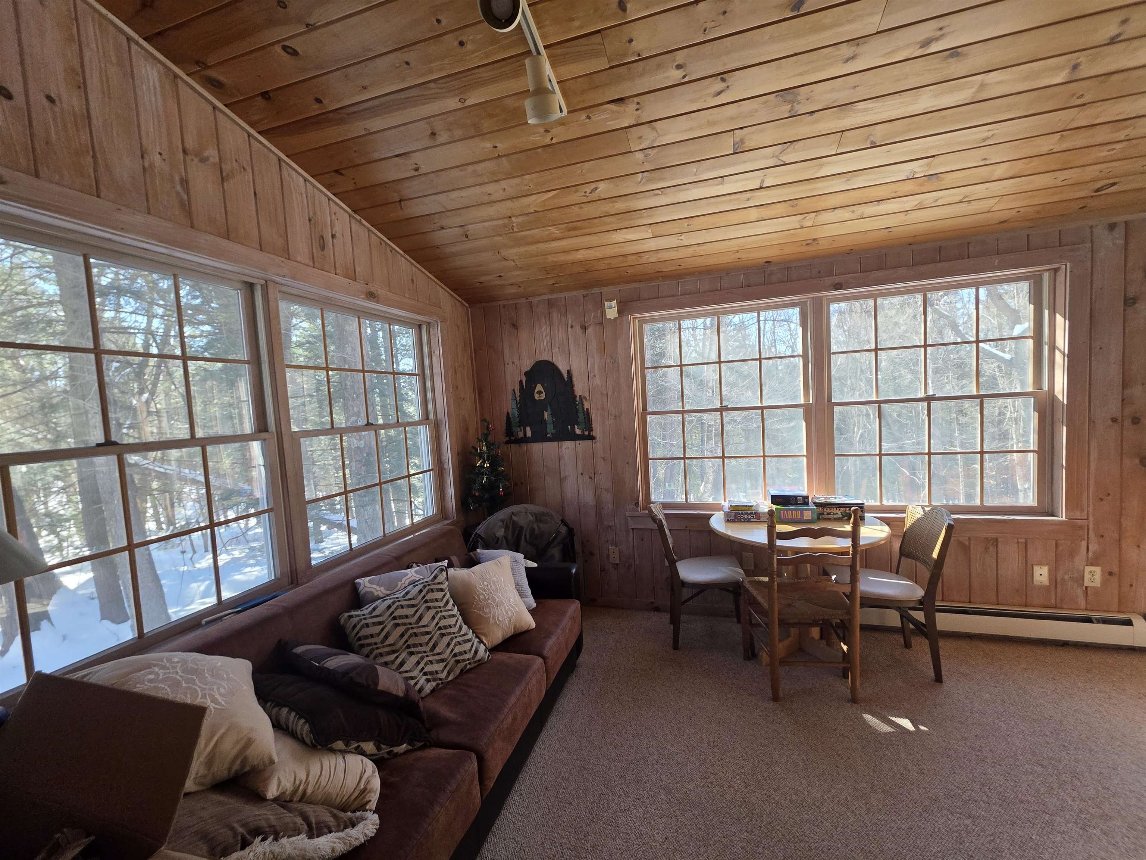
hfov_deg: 106.2
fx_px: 430
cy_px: 430
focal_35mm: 13
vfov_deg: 89.9
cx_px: 573
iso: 320
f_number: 1.9
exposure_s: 1/359
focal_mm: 2.2
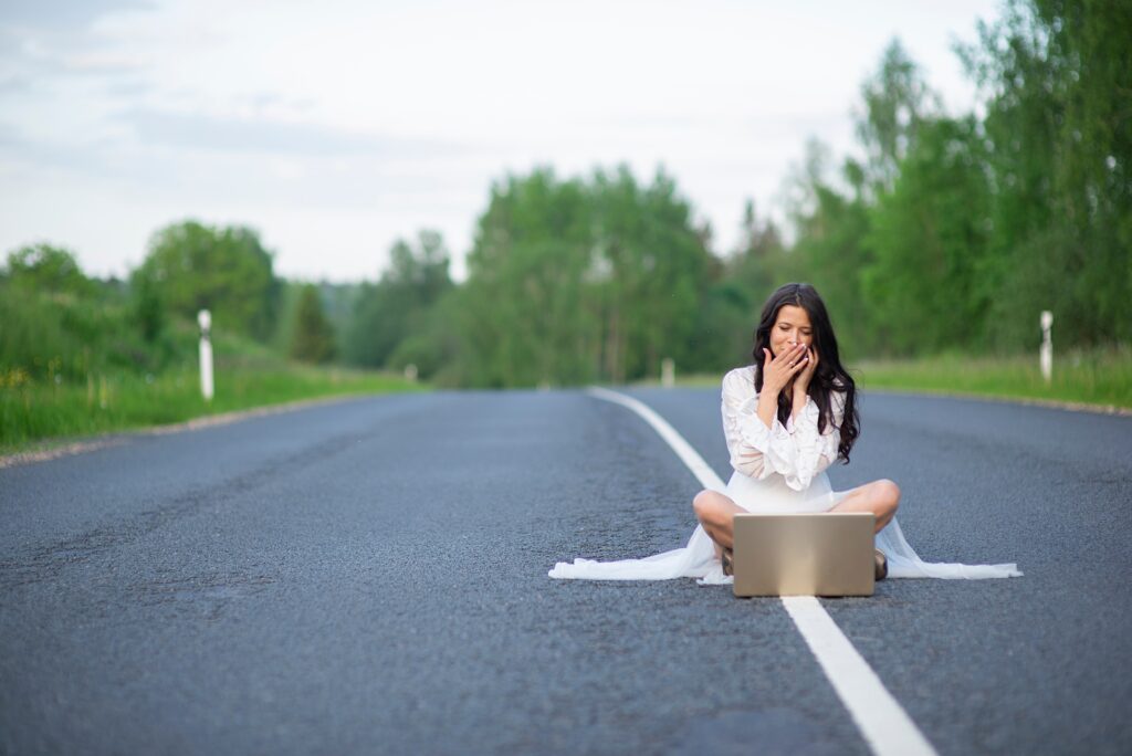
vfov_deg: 16.1
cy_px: 378
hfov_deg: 23.9
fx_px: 2674
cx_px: 566
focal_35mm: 85
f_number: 1.8
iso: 100
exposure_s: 1/1000
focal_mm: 85
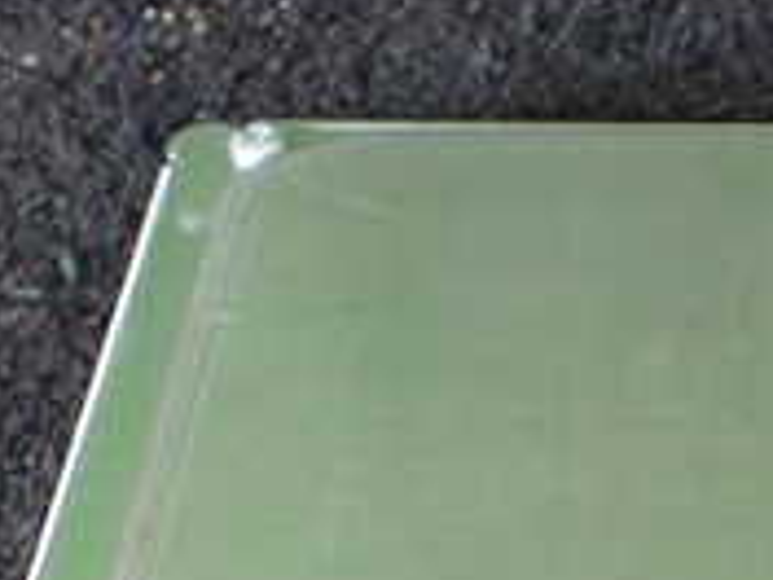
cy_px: 615
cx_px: 843
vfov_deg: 14.2
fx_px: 2278
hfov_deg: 18.5
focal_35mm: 102
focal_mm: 5.4
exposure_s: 1/125
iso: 320
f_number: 2.3
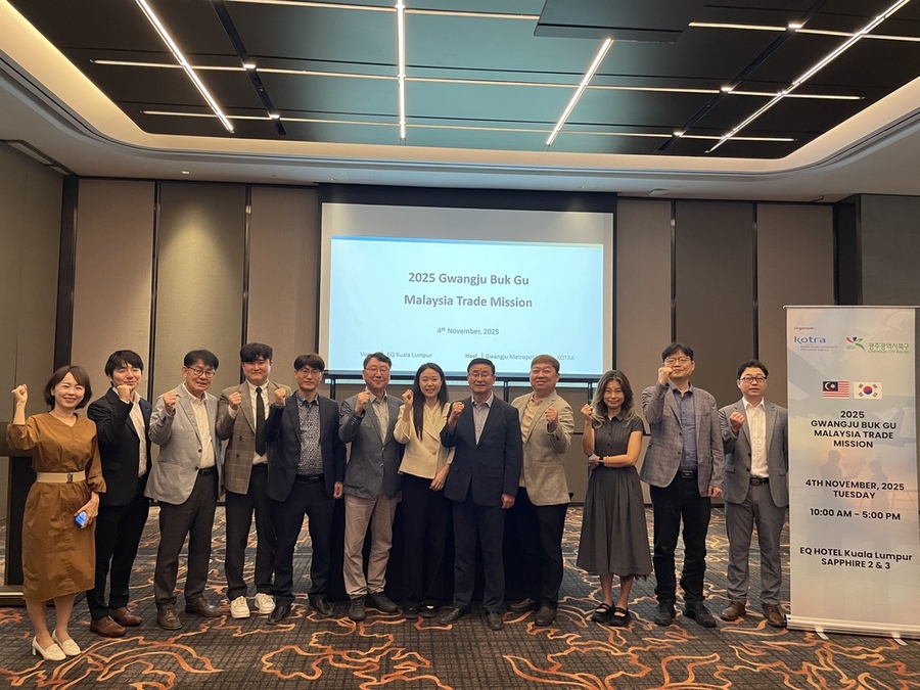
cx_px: 460
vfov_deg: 53.1
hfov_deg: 67.3
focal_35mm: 26
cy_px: 345
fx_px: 691
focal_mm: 4.2
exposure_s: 1/50
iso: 320
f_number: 1.6
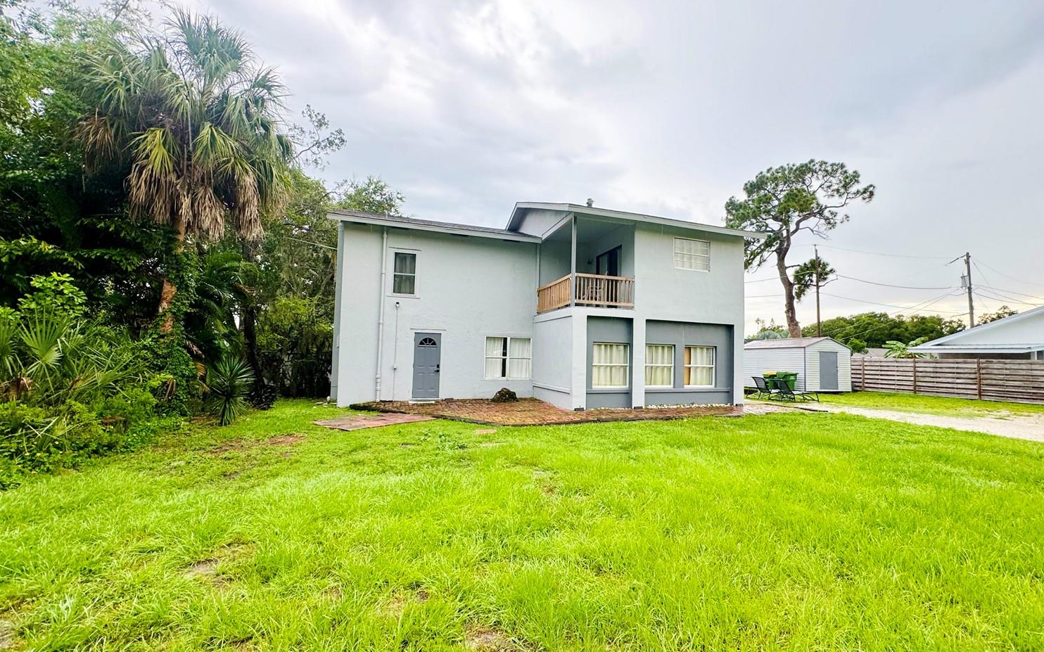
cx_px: 551
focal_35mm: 16
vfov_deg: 71.2
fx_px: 455
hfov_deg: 97.7
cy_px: 331
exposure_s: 1/164
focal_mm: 2.22
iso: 40
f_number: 2.2
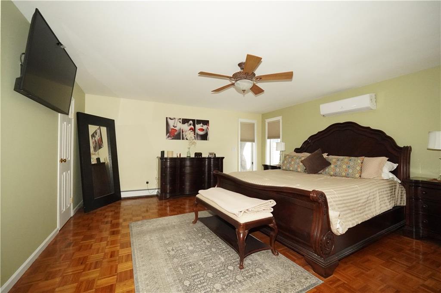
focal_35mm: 15
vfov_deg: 77.3
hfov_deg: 100.4
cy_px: 146
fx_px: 184
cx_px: 220
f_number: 4.5
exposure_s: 1/125
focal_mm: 10
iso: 6400
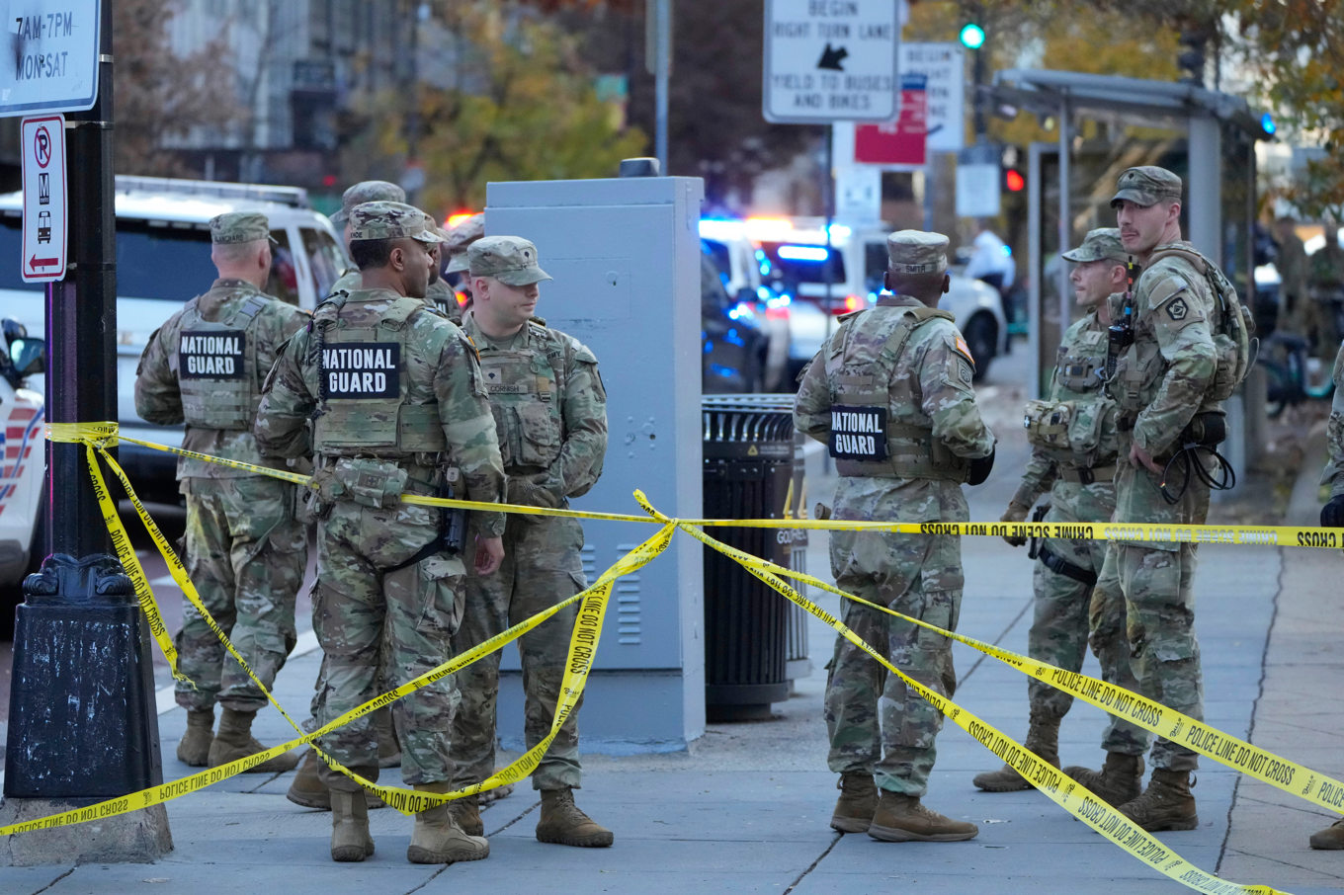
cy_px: 448
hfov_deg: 11.4
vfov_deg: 7.6
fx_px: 6755
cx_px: 672
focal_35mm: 181
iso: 5000
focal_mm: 181
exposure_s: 1/2000
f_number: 5.6
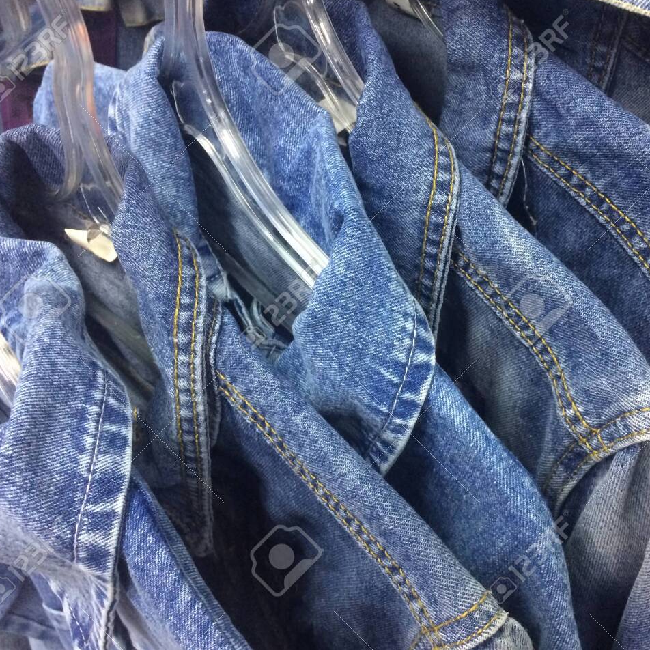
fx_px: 744
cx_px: 406
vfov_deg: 47.2
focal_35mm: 35
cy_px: 319
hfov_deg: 46.8
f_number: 2.2
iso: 320
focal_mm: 4.15
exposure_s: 1/33
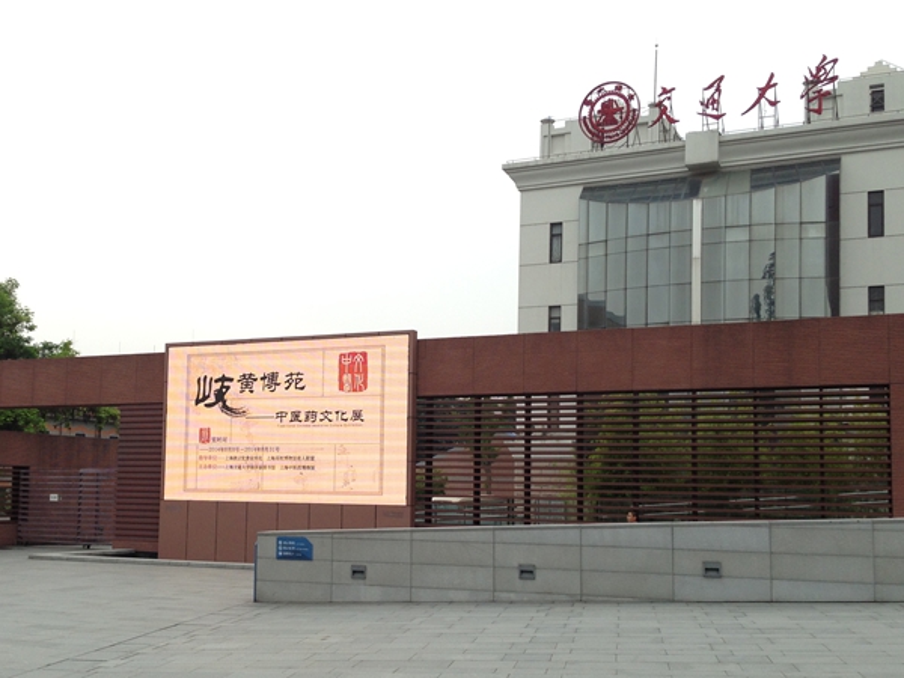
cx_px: 452
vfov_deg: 42.9
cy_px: 339
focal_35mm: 33
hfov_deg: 55.4
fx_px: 862
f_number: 2.4
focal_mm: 4.13
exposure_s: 1/459
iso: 50
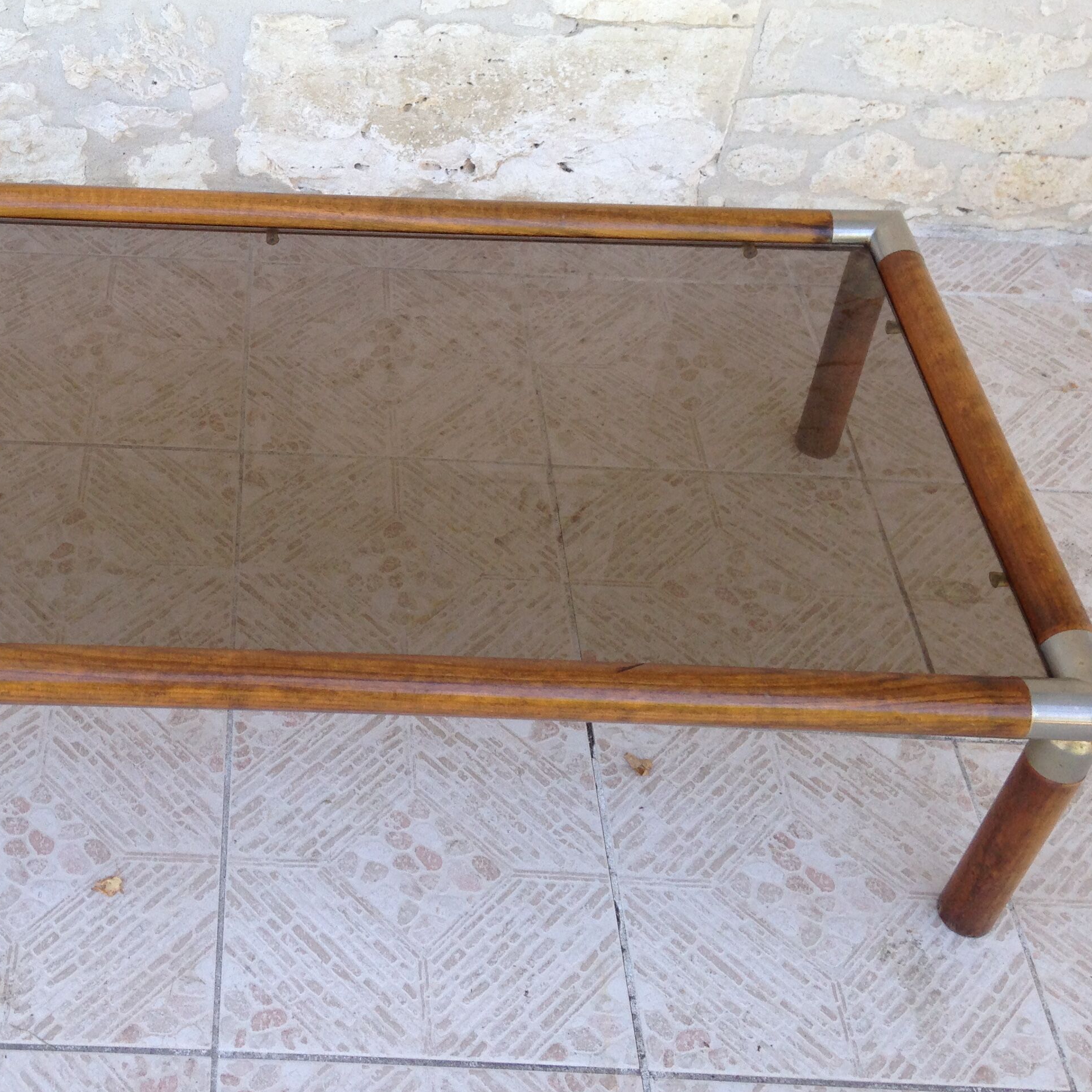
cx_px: 271
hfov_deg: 34.0
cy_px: 406
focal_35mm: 49
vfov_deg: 34.5
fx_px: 1749
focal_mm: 4.12
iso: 64
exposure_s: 1/120
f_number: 2.4
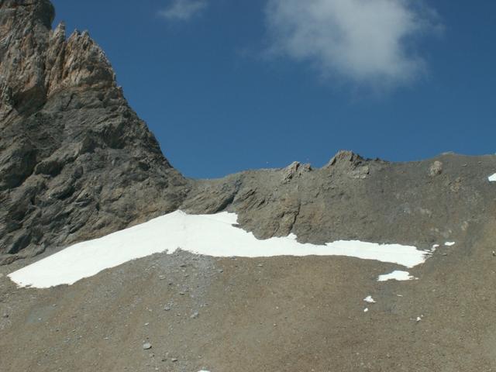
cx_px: 248
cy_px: 186
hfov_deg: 35.5
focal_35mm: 54
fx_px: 774
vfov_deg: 27.0
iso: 50
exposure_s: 1/250
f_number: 8
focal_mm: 9.06
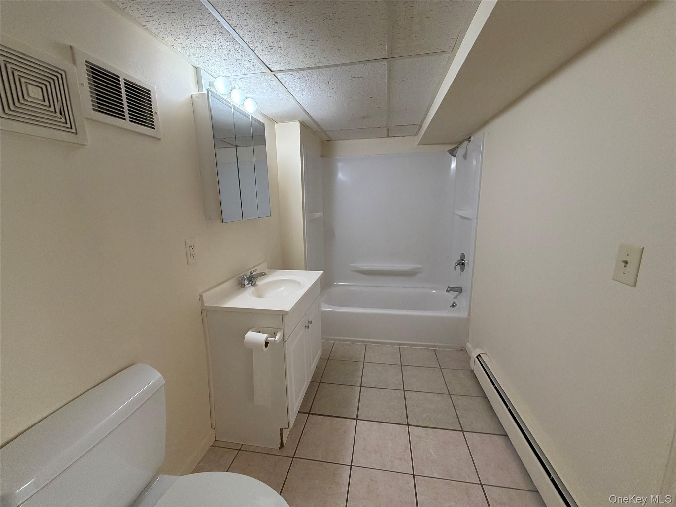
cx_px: 338
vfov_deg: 85.7
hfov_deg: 102.1
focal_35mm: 14
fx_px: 273
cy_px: 254
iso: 200
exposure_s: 1/60
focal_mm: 2.22
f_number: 2.2
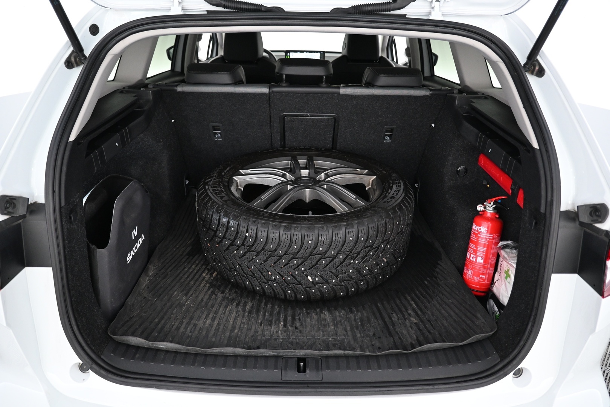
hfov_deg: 73.7
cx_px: 305
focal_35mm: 24
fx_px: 407
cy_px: 204
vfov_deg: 53.1
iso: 1400
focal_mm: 16
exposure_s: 1/25
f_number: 3.5
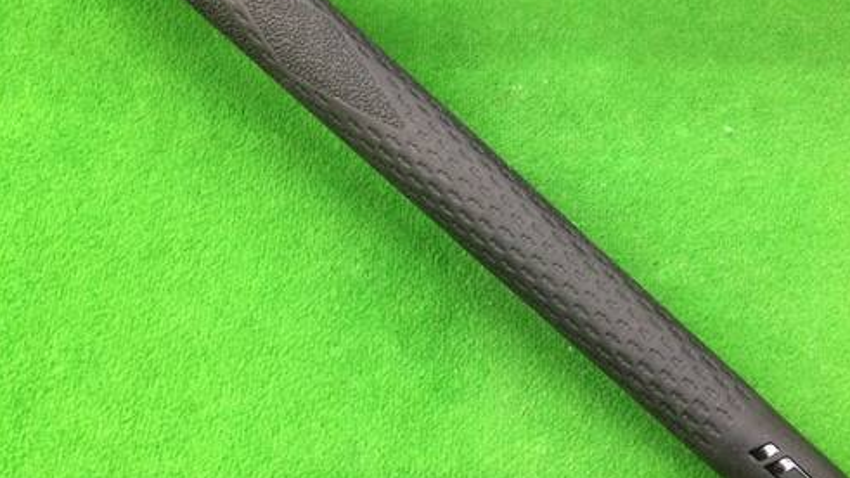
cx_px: 551
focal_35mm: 44
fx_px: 992
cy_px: 222
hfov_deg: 45.8
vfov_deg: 27.1
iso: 160
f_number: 2.4
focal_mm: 3.3
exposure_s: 1/30
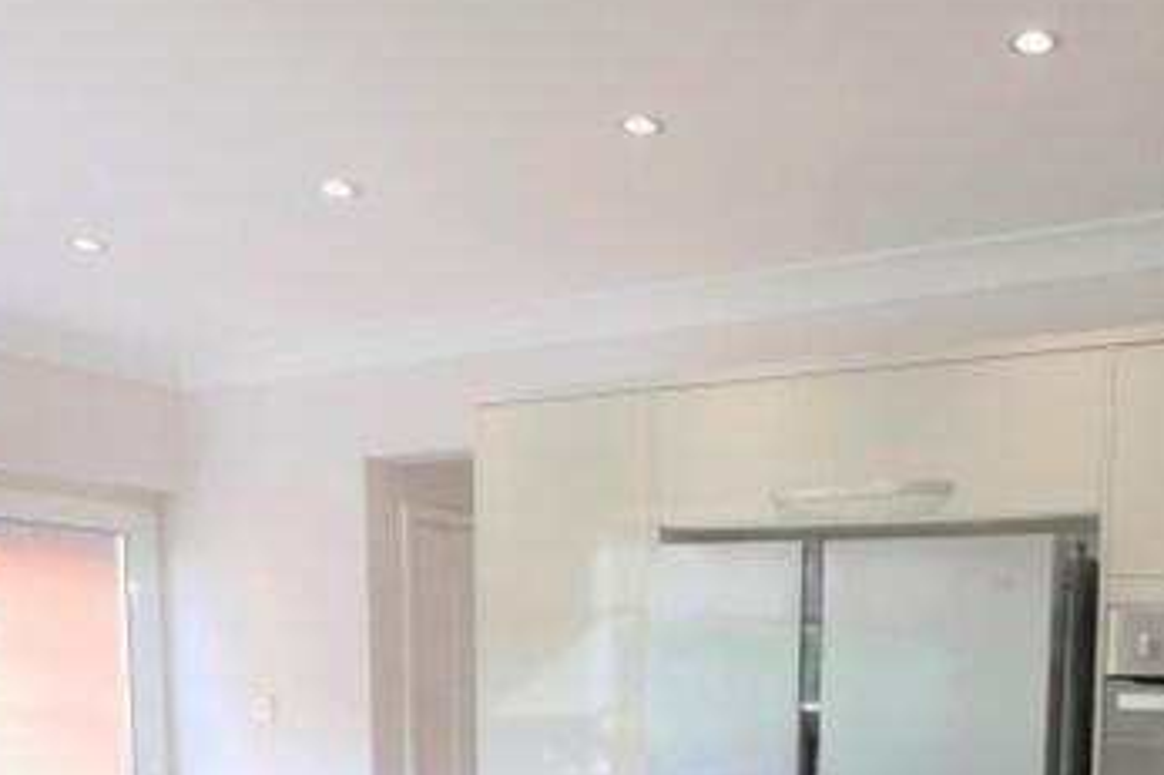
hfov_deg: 42.8
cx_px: 973
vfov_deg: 27.9
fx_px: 1390
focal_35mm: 43
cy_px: 891
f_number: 4
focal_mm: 7
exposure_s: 1/60
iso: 500
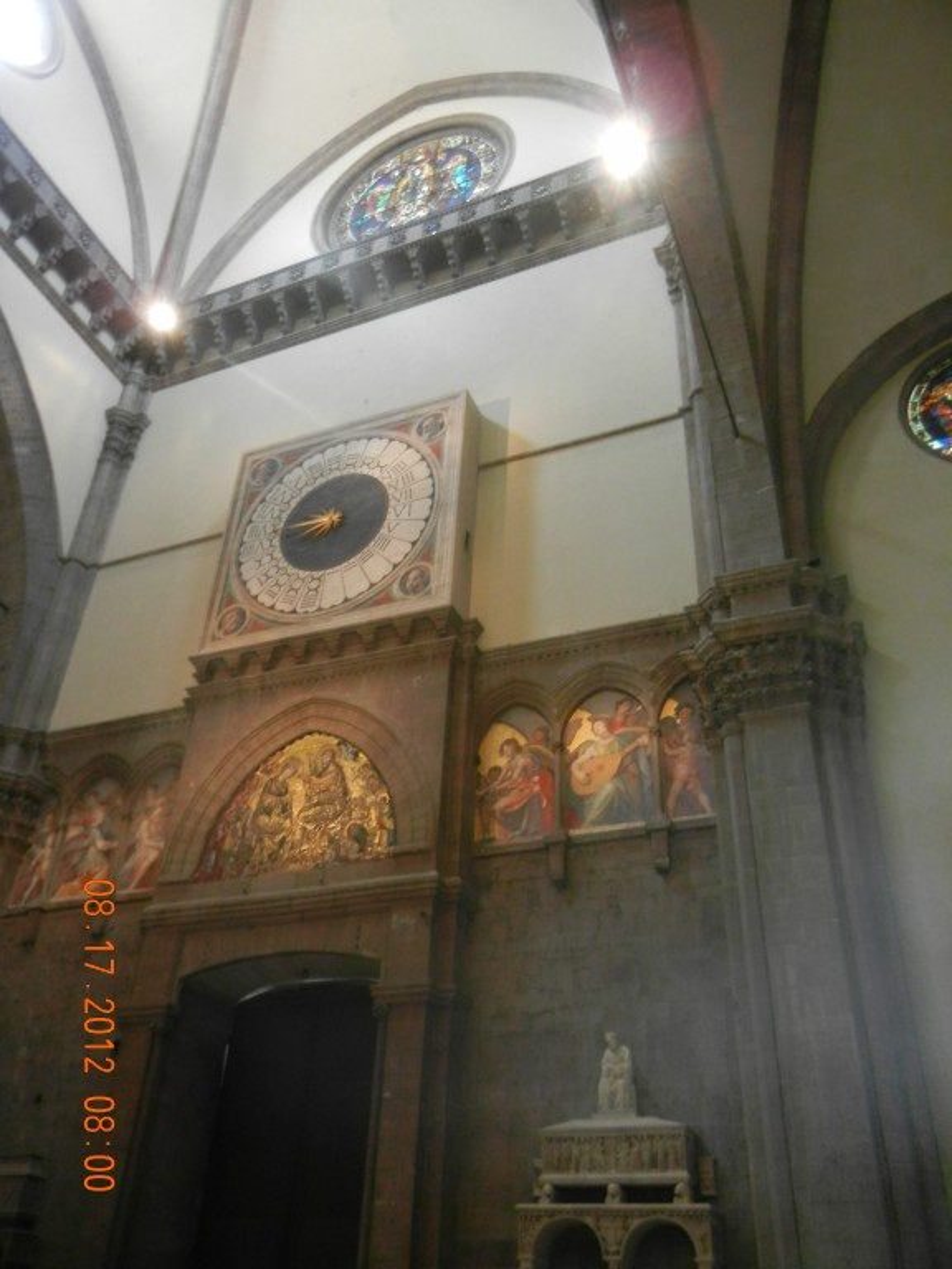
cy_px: 634
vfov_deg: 60.0
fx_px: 1100
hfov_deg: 46.8
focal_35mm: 30
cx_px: 476
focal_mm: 5.4
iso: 200
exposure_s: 1/2.3
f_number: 3.5
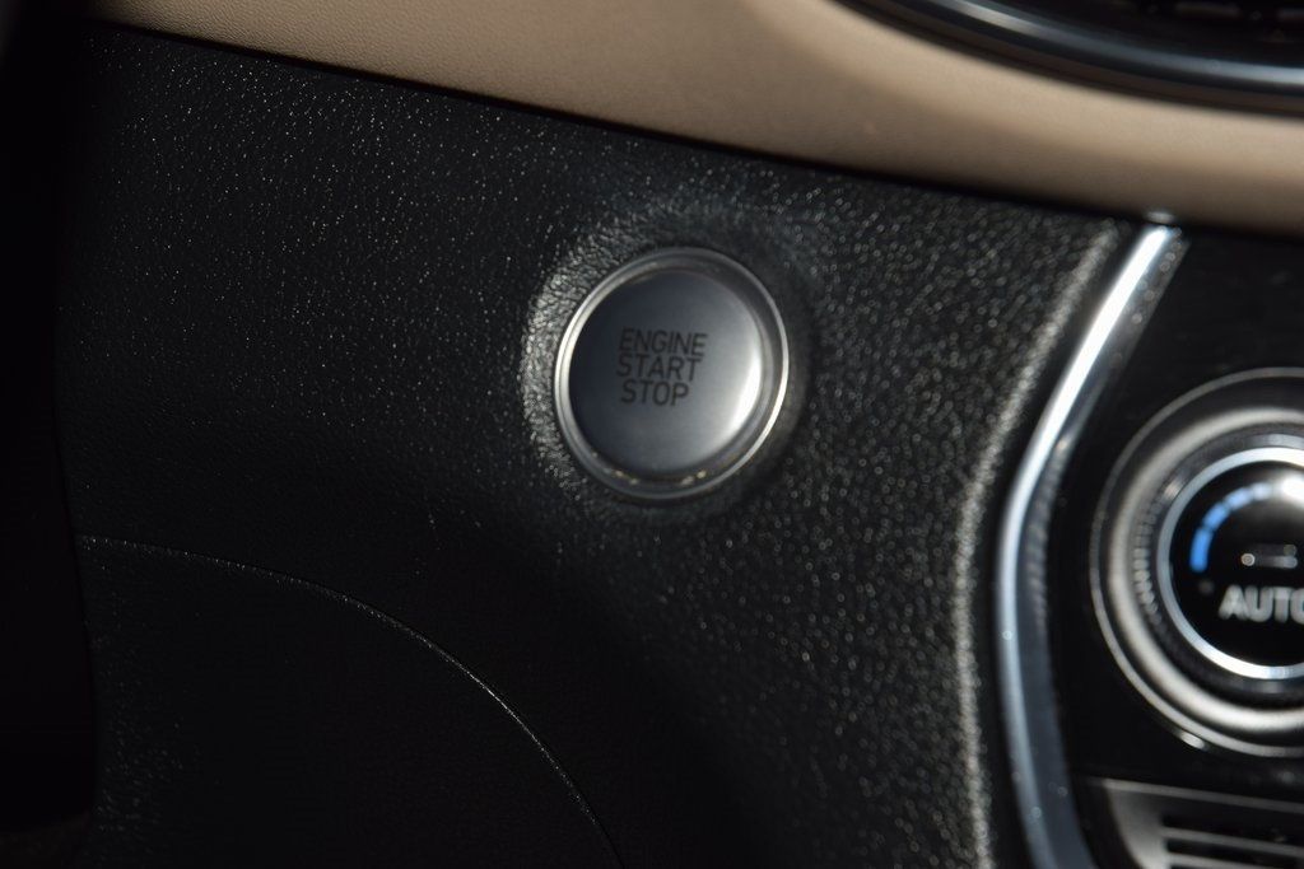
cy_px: 434
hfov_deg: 19.5
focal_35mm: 105
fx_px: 3804
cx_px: 652
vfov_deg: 13.0
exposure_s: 1/125
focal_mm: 70
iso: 100
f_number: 8
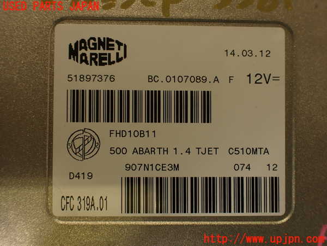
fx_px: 302
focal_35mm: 32
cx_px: 164
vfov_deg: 44.2
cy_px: 123
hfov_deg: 56.8
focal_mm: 5.79
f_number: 2.4
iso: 125
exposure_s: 1/60
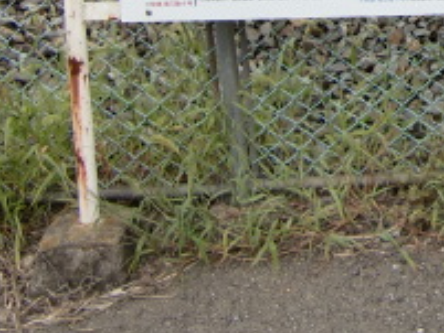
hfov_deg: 19.7
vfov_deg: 15.7
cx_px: 625
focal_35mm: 89
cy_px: -112
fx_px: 1142
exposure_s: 1/800
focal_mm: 4.9
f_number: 2.6
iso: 64
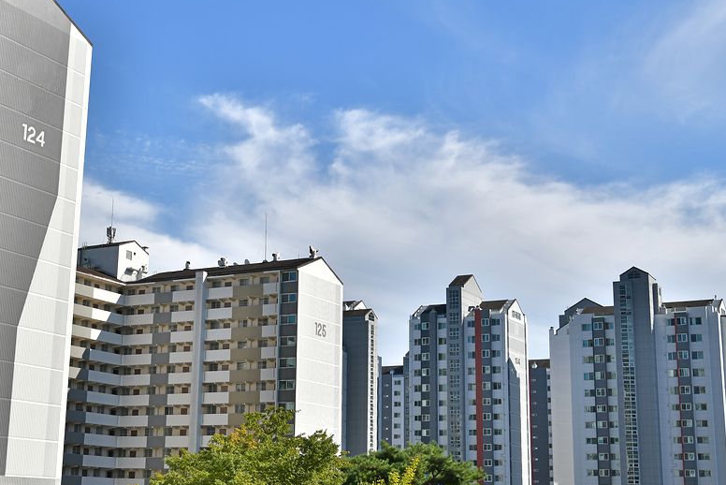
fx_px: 1170
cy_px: 212
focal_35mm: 58
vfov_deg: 23.4
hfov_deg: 34.4
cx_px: 288
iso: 100
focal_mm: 45
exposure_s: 1/320
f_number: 9
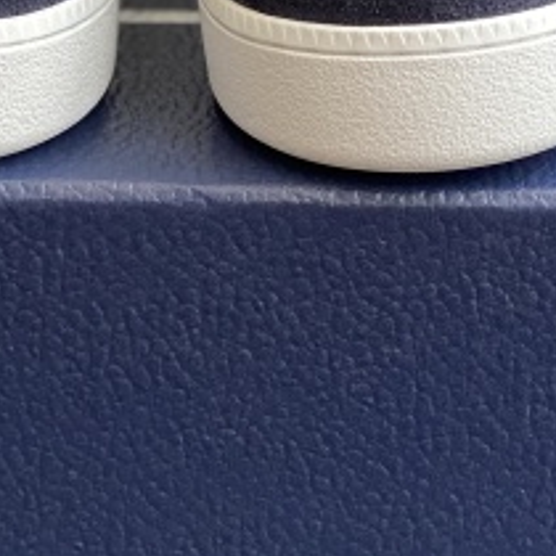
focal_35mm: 175
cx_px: 220
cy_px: -135
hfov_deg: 10.0
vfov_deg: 9.8
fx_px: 3180
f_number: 2
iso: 32
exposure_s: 1/122
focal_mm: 6
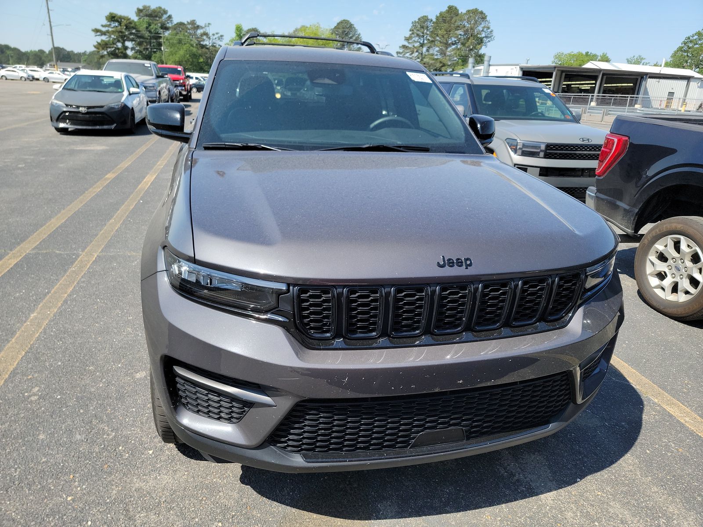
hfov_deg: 71.6
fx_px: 487
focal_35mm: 24
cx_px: 352
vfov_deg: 56.8
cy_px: 264
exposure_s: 1/512
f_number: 1.8
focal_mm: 6.7
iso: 50
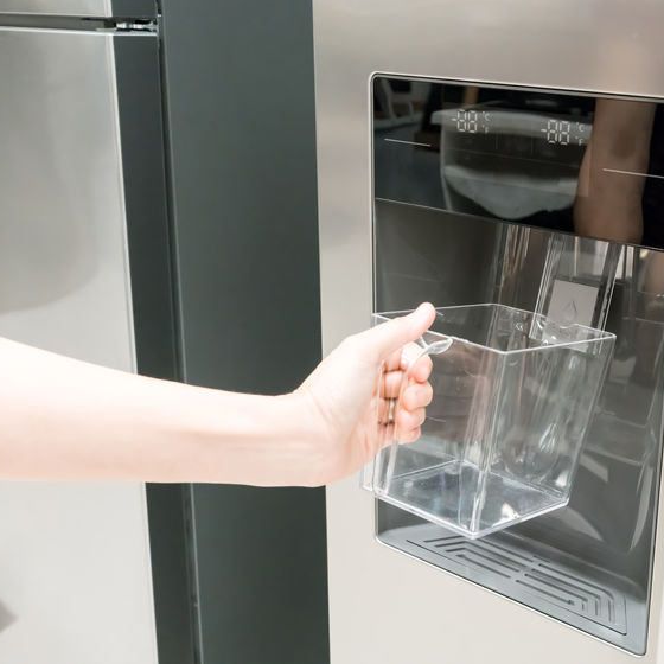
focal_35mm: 45
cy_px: 333
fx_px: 977
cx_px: 474
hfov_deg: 36.9
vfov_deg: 37.6
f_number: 8
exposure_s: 1/60
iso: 6400
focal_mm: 35
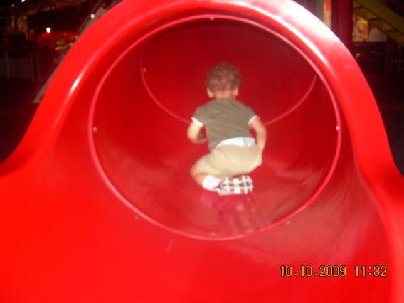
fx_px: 443
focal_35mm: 38
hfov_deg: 49.0
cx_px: 202
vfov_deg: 37.7
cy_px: 152
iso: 168
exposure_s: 1/60
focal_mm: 6.3
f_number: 2.8
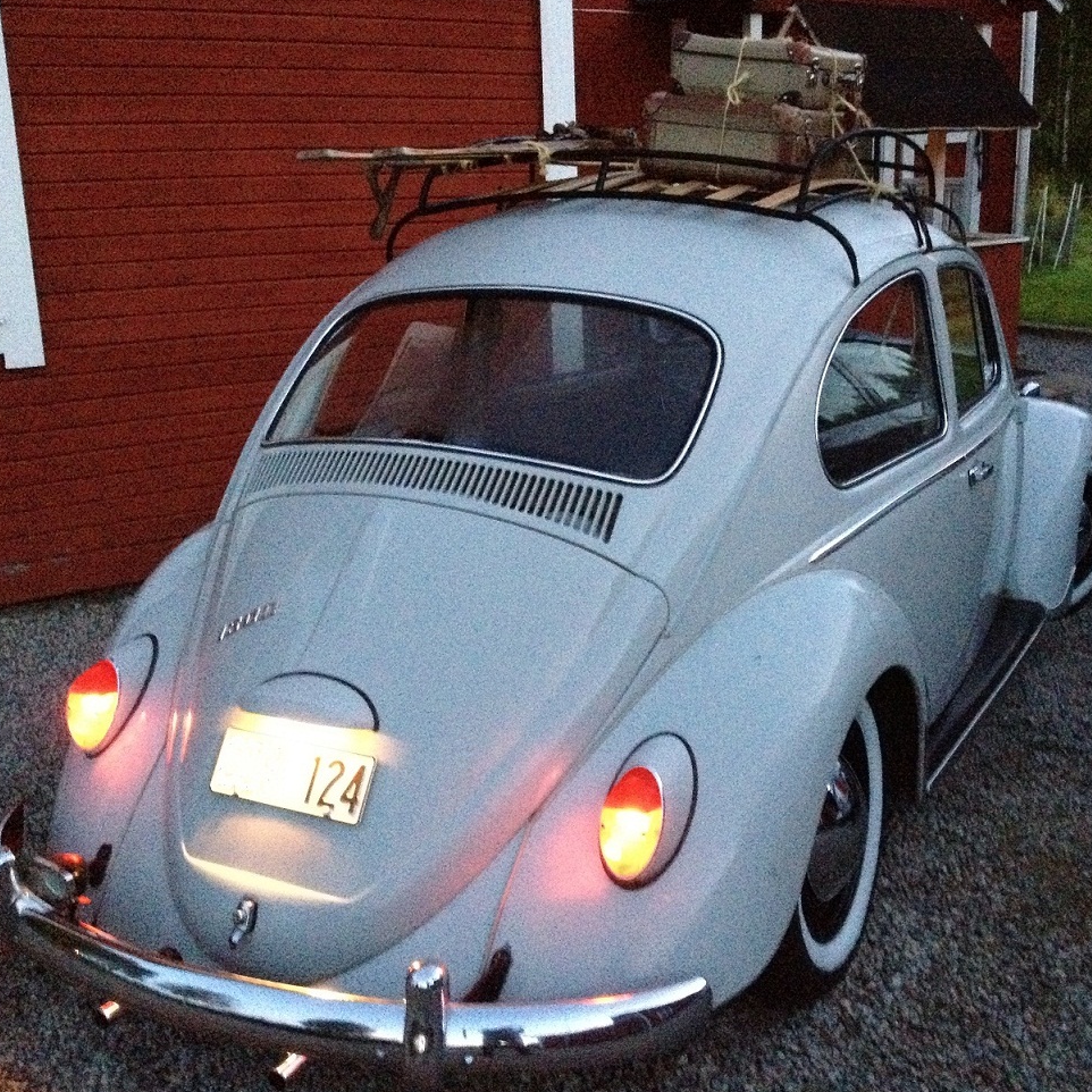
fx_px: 1499
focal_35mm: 42
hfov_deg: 39.9
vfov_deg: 40.0
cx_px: 620
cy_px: 548
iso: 800
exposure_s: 1/15
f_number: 2.4
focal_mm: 4.28
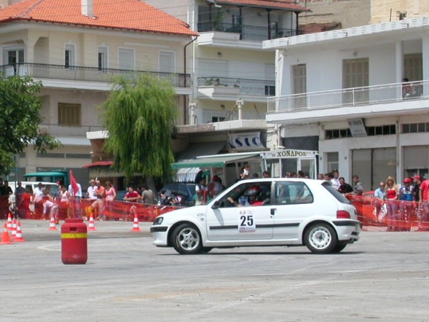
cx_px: 214
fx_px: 1376
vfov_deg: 13.3
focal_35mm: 111
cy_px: 161
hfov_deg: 17.7
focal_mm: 16.8
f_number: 4.8
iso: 100
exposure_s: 1/866
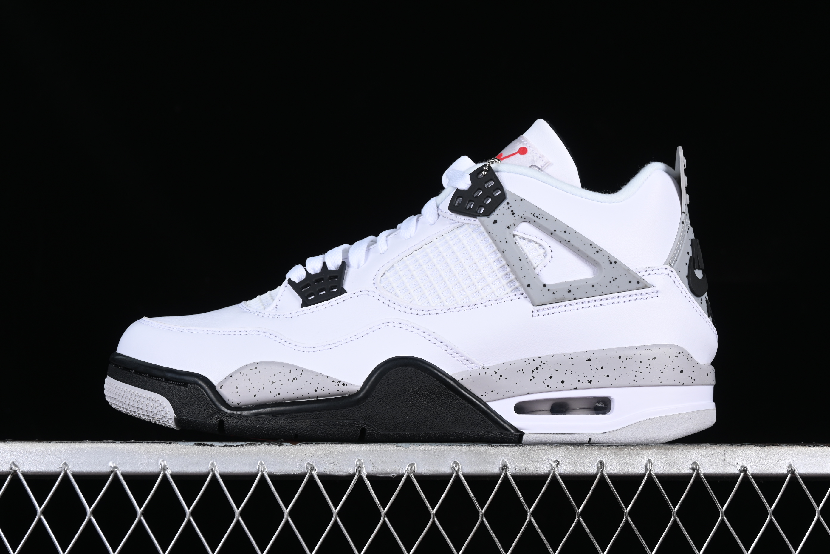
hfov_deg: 27.0
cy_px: 277
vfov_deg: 18.2
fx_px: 1729
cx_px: 415
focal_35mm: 75
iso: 160
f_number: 8
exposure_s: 1/80
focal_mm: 50
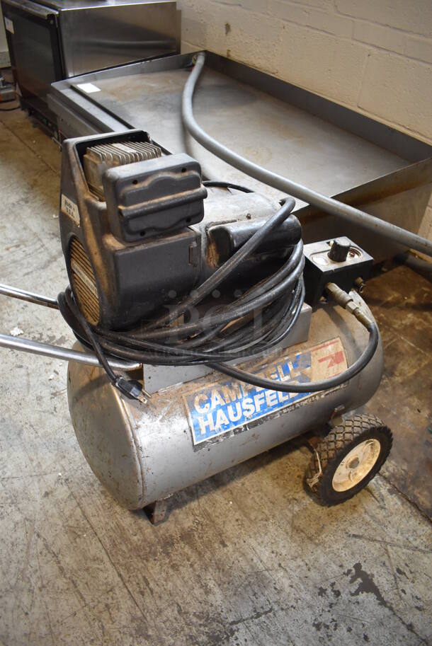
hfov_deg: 48.0
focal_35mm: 27
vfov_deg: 67.3
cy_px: 323
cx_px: 216
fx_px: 485
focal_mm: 18
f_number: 3.5
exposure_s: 1/125
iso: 1000
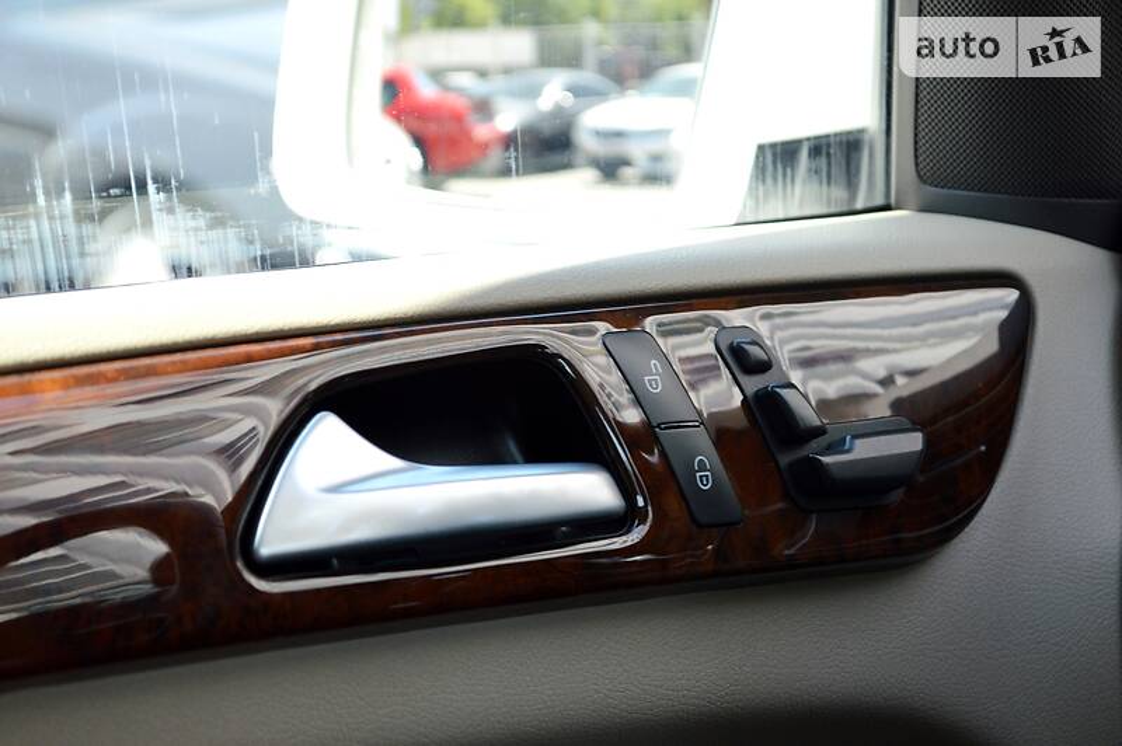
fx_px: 2569
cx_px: 561
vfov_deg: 16.5
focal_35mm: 82
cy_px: 373
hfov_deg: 24.6
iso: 360
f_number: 5.6
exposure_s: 1/125
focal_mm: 55
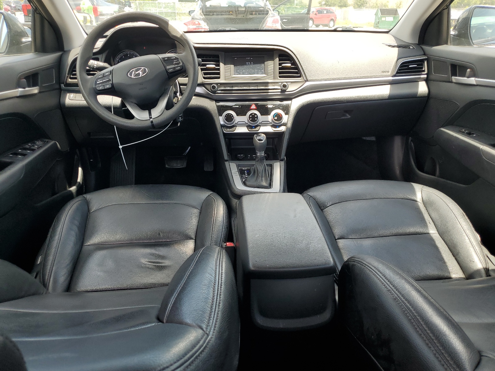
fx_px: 372
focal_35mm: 26
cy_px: 186
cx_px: 248
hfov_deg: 67.3
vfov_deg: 53.1
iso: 50
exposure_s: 1/278
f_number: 1.5
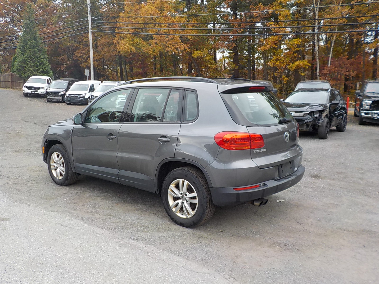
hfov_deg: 60.0
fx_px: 328
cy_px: 142
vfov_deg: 46.8
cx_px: 190
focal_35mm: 30
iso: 125
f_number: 3.3
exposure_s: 1/200
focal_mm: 4.1
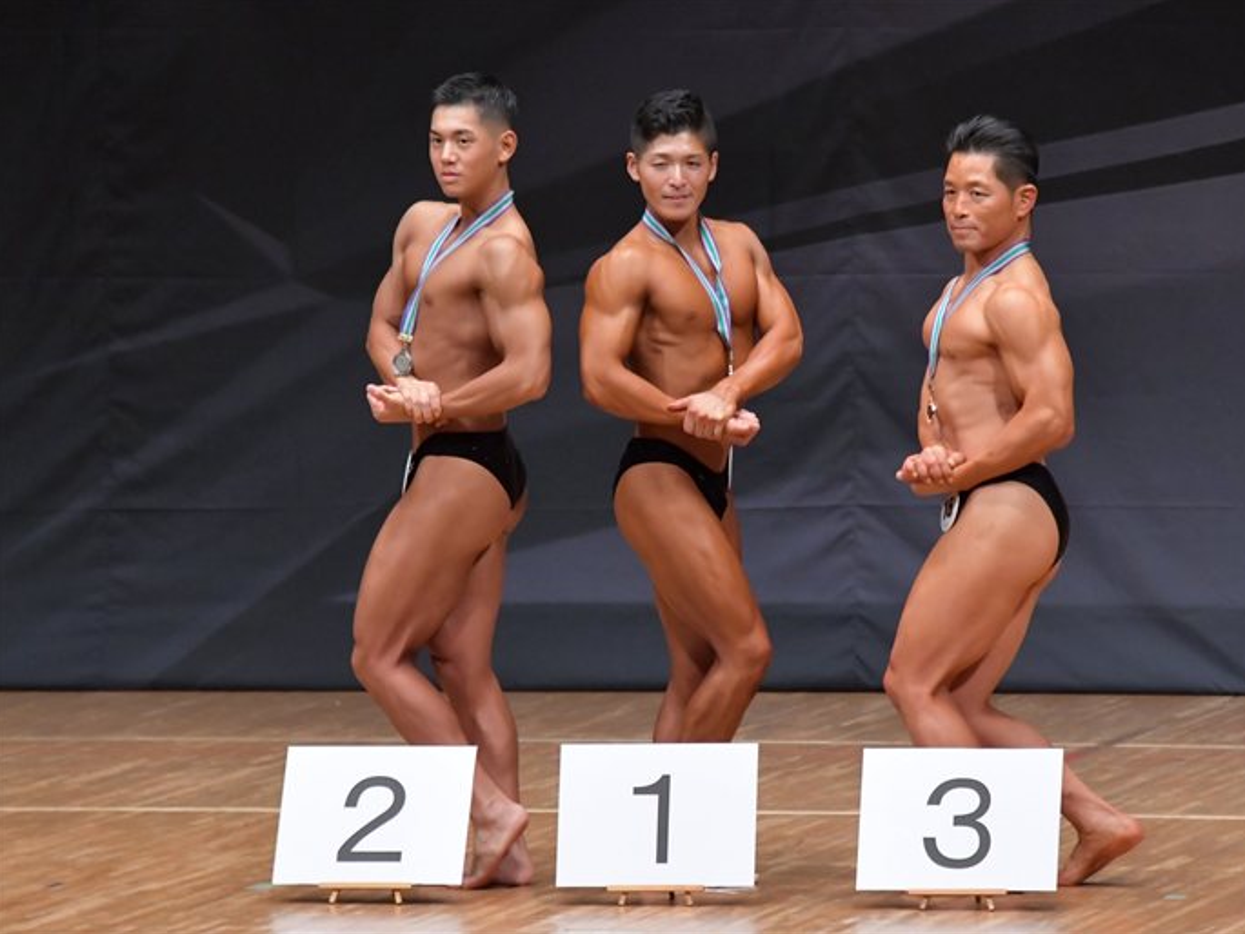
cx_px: 697
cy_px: 467
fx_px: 11151
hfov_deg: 6.4
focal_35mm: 310
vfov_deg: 4.8
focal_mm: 190
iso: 6400
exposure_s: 1/400
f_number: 5.6
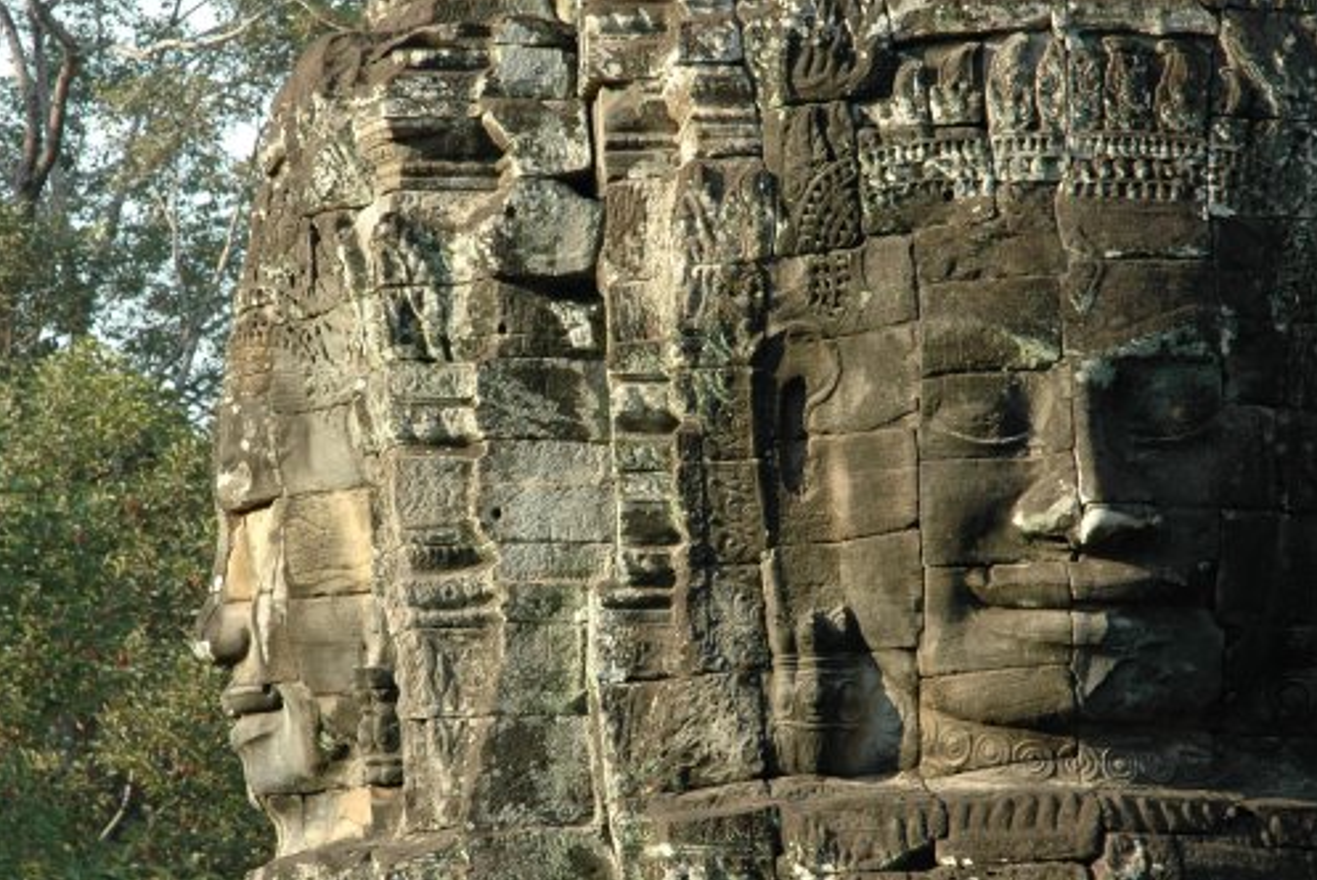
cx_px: 583
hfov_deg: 13.5
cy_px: 501
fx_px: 5564
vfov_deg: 9.0
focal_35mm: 152
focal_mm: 70
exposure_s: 1/250
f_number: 8
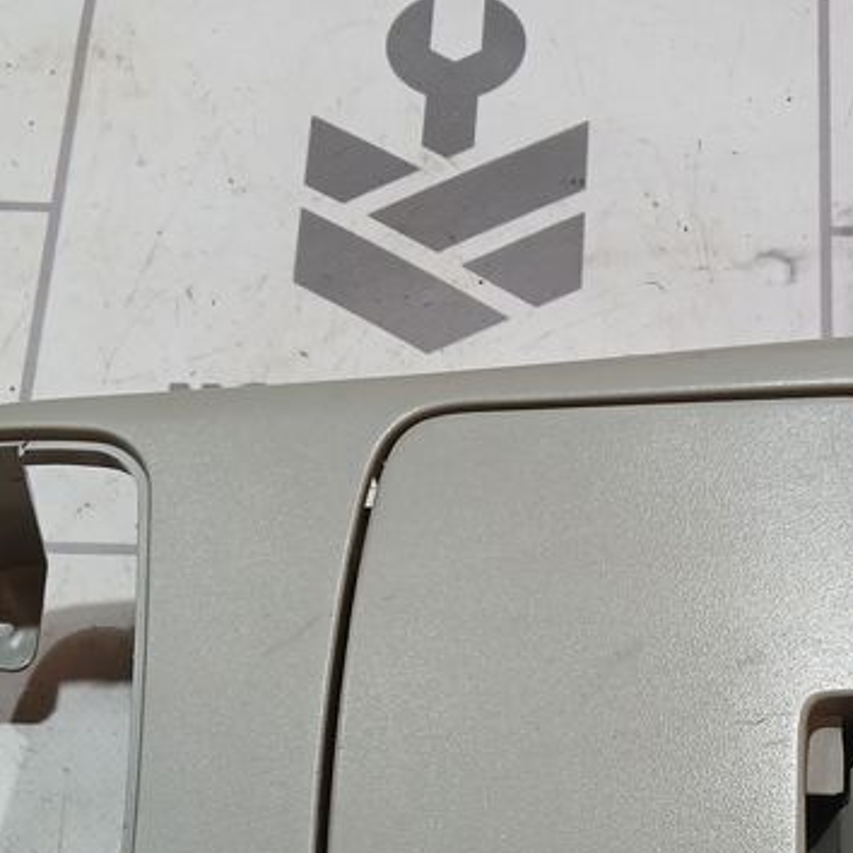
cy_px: 887
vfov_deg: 23.7
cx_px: 771
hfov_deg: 24.3
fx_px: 1924
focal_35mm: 69
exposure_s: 1/50
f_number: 1.8
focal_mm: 4
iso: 64
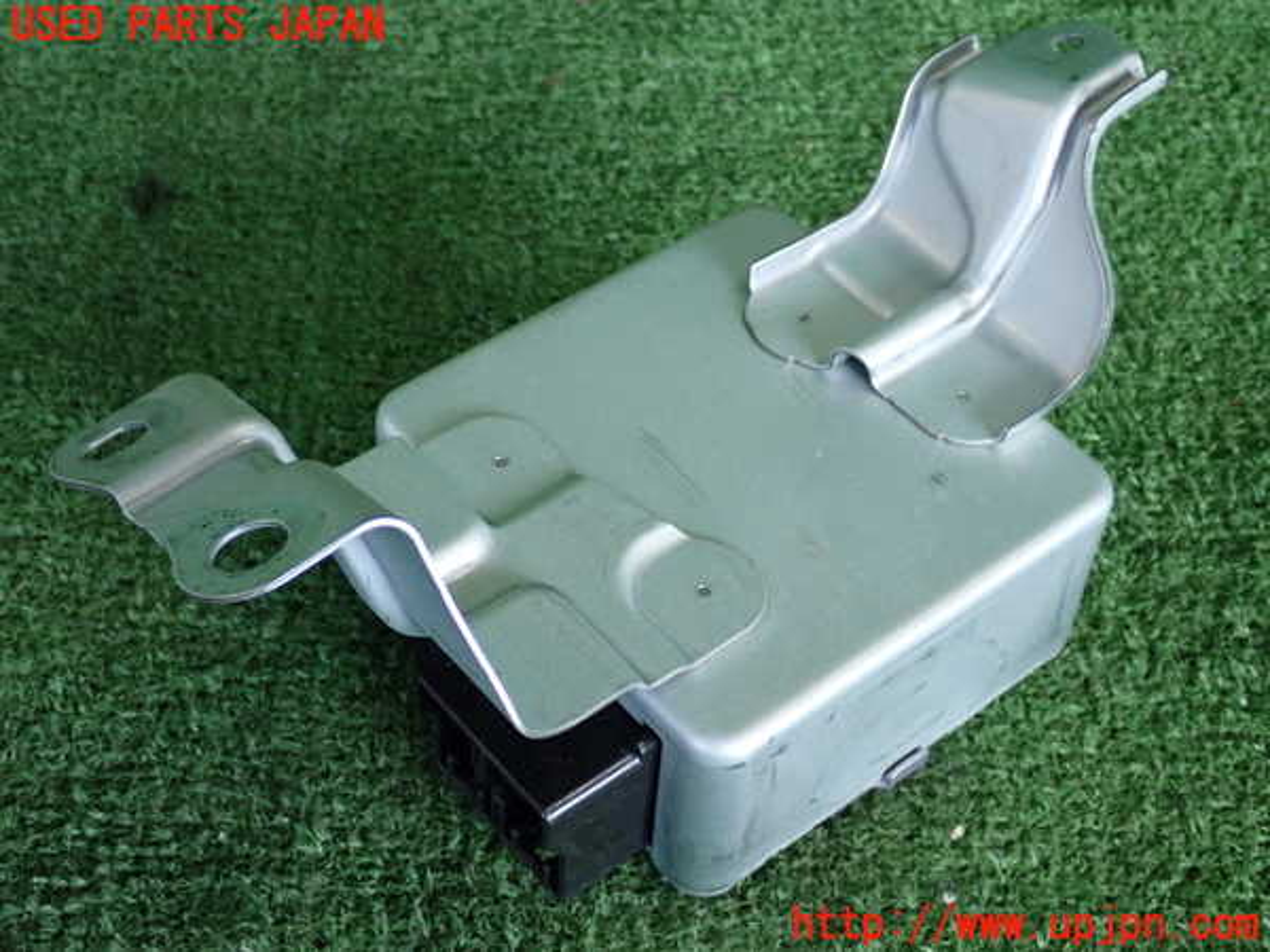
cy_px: 476
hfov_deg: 33.2
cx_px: 635
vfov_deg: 25.2
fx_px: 2128
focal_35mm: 58
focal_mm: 10.35
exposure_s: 1/125
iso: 640
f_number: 3.5
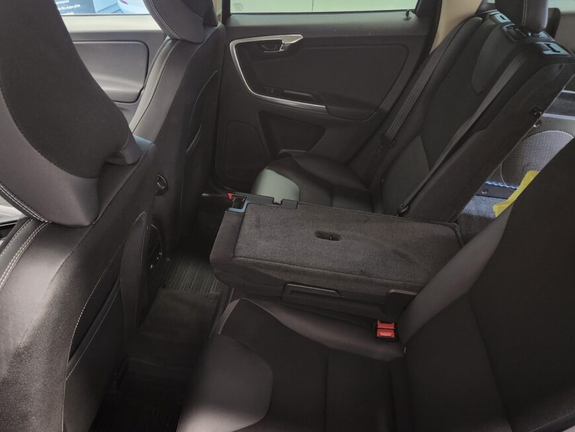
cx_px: 296
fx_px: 448
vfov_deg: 51.3
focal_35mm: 27
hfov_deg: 65.3
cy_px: 230
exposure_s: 1/25
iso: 640
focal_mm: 5.4
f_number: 1.8
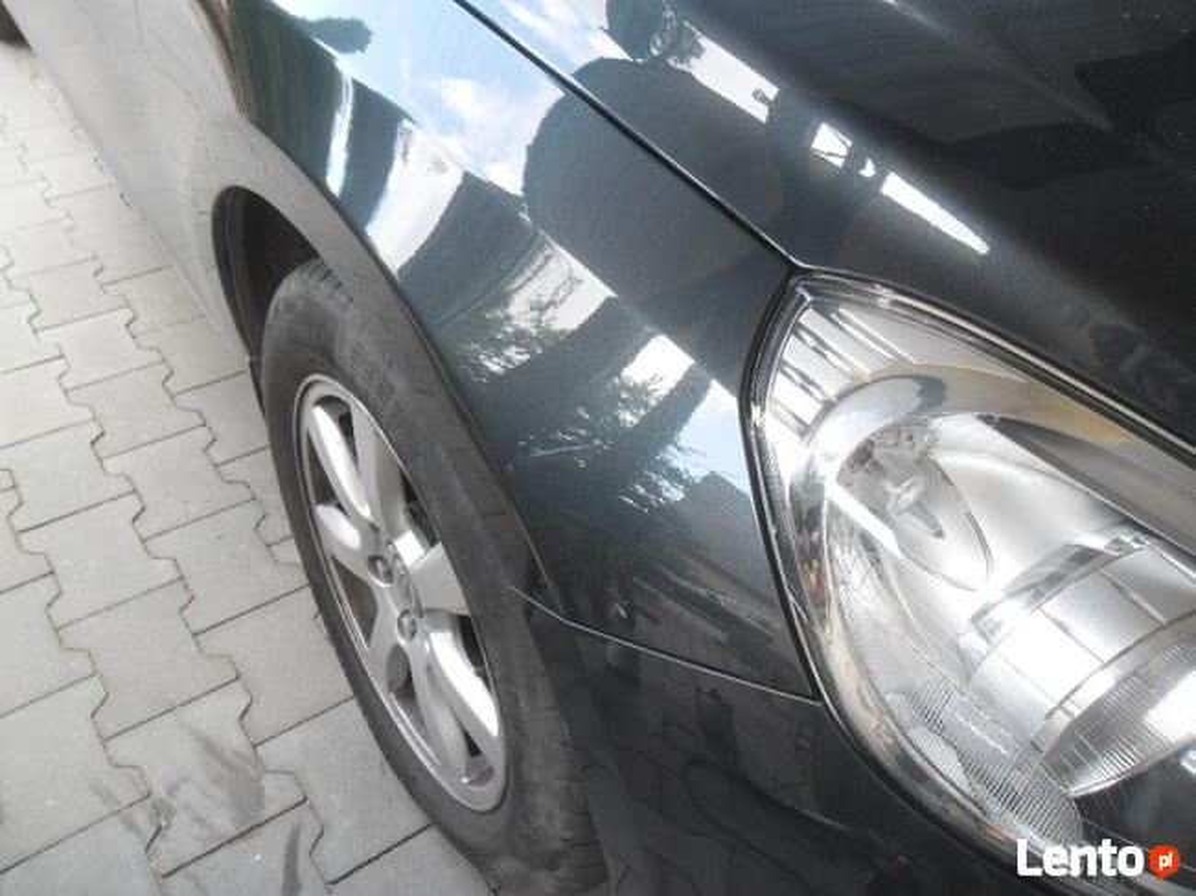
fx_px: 933
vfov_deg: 51.3
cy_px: 448
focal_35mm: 27
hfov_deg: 65.3
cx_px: 598
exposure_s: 1/33
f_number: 3.5
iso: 100
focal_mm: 4.9
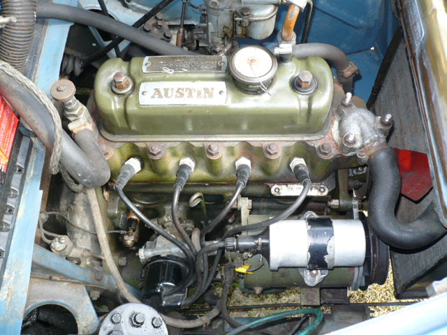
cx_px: 224
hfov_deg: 52.6
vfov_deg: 40.7
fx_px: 452
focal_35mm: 35
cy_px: 168
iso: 100
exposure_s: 1/125
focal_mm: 5.8
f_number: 2.8
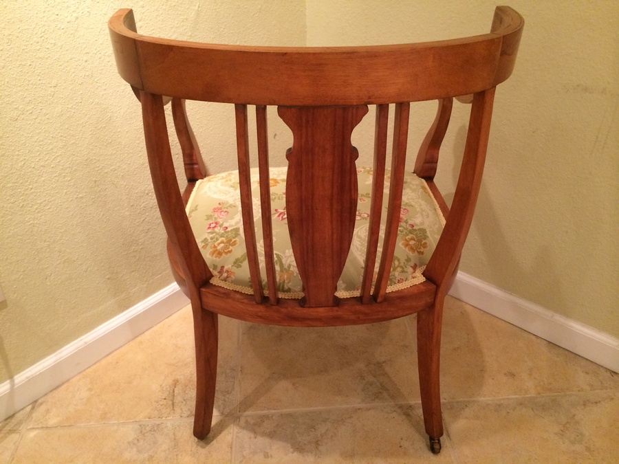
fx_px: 536
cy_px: 232
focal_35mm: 30
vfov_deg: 46.8
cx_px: 310
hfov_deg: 60.0
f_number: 2.2
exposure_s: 1/30
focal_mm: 4.12
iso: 200
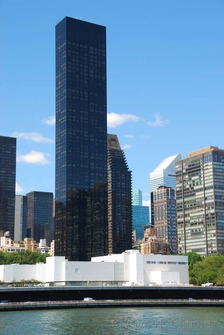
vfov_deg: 31.9
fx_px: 587
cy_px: 168
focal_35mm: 63
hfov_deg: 21.6
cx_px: 112
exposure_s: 1/200
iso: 100
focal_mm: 42
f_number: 7.1
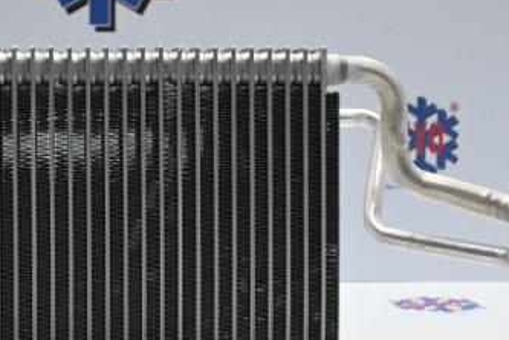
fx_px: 1164
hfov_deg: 24.5
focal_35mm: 82
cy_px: 170
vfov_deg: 16.6
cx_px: 150
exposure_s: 1/125
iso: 1800
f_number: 4.8
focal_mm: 30.5
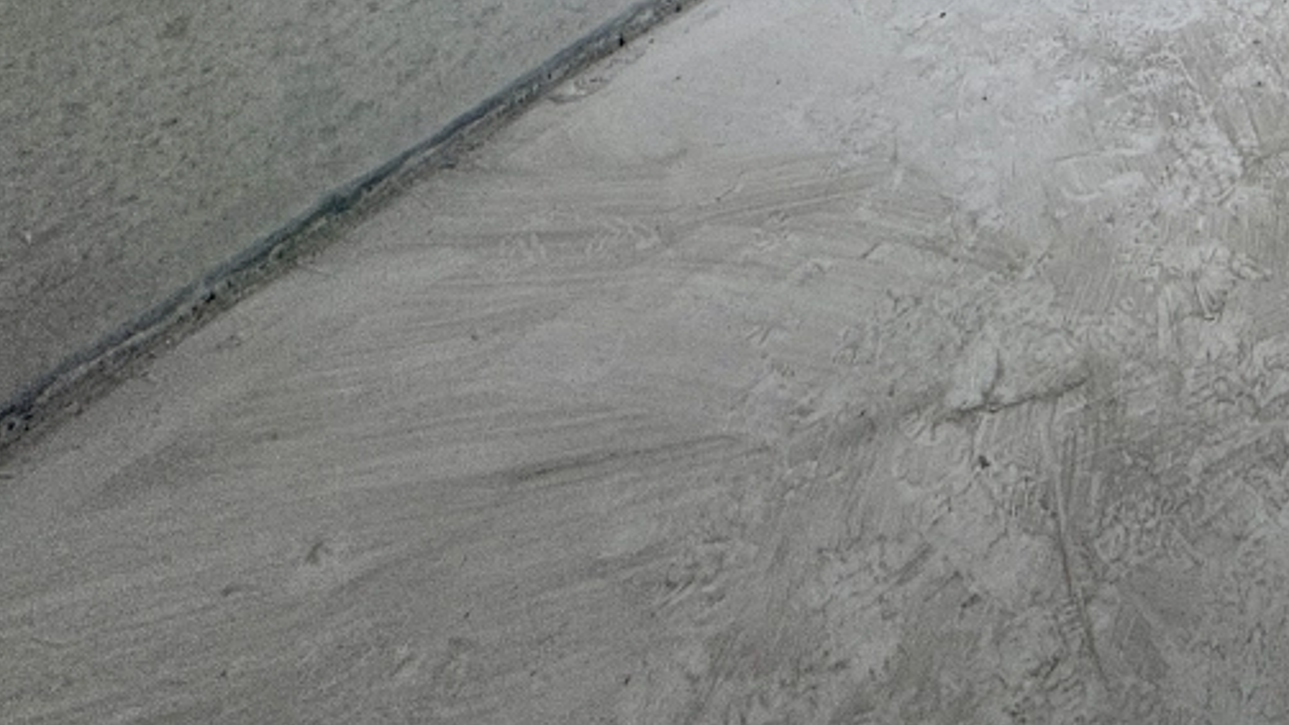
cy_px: -442
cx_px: 1515
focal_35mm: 38
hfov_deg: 39.5
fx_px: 1299
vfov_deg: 23.2
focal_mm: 2.22
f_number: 2.2
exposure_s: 1/99
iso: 80
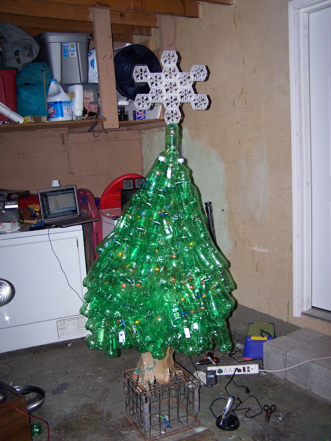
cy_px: 220
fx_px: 484
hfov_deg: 37.7
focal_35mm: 38
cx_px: 166
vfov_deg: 49.0
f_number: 2.8
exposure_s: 1/60
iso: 140
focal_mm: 6.3
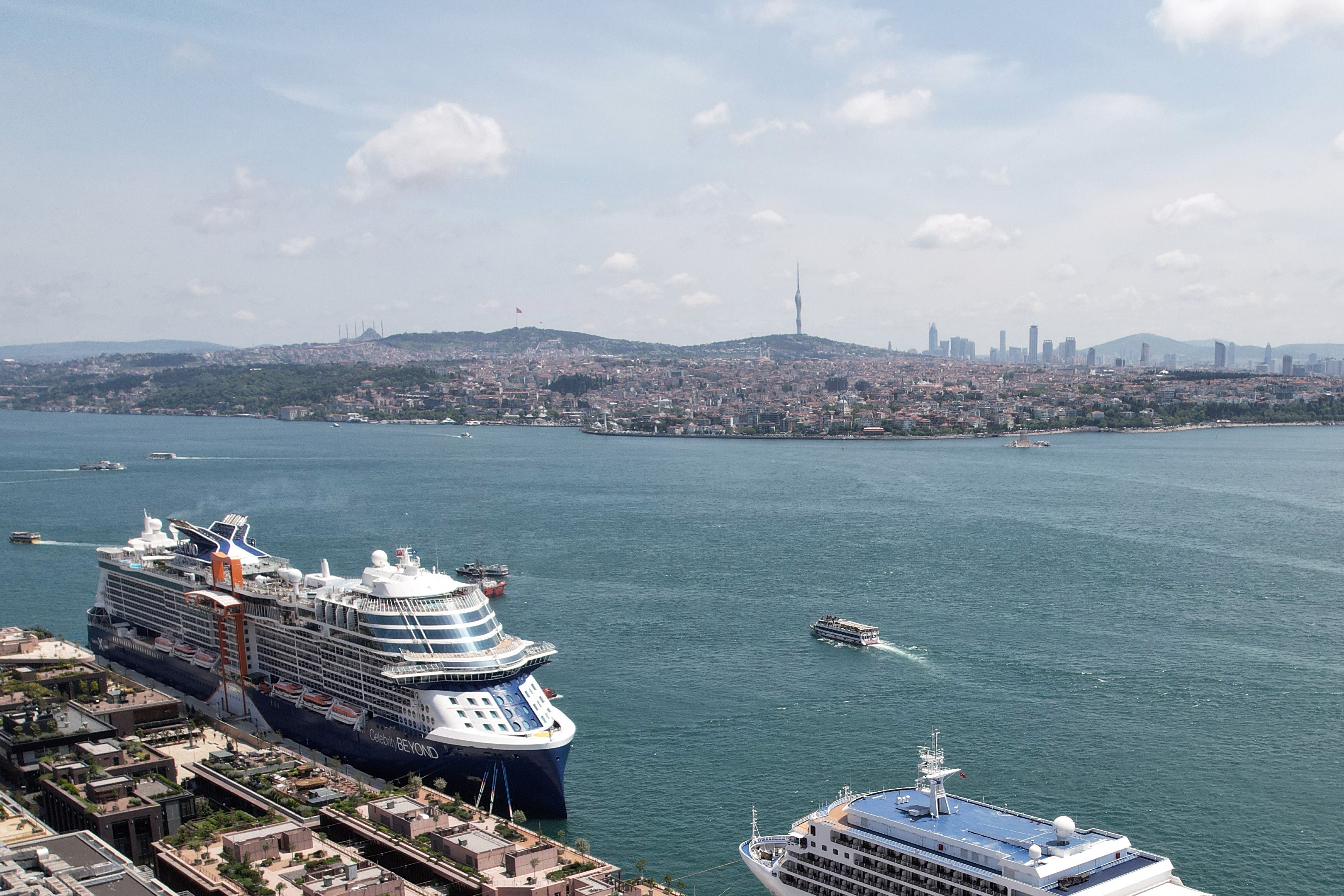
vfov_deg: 34.1
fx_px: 1419
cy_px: 703
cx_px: 906
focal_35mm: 38
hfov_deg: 49.7
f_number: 2.8
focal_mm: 8.38
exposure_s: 1/320
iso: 110
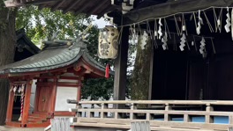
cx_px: 272
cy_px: 31
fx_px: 464
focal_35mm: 75
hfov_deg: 25.6
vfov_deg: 16.1
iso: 64
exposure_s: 1/121
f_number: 1.6
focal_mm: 5.96
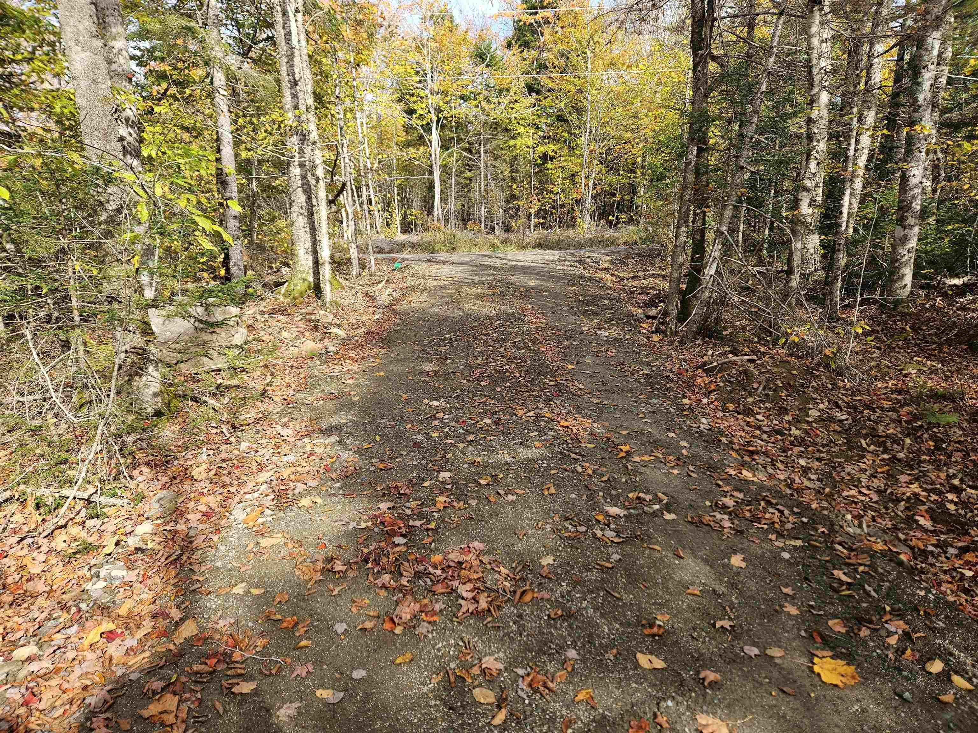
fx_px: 650
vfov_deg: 58.9
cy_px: 366
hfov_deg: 73.9
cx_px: 489
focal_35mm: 23
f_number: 1.8
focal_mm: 5.4
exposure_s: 1/341
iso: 25
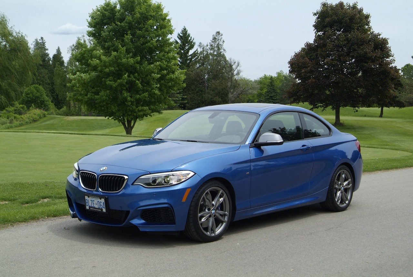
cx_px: 206
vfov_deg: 23.8
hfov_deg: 35.0
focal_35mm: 57
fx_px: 655
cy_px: 138
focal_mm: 38
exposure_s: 1/250
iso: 200
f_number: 8
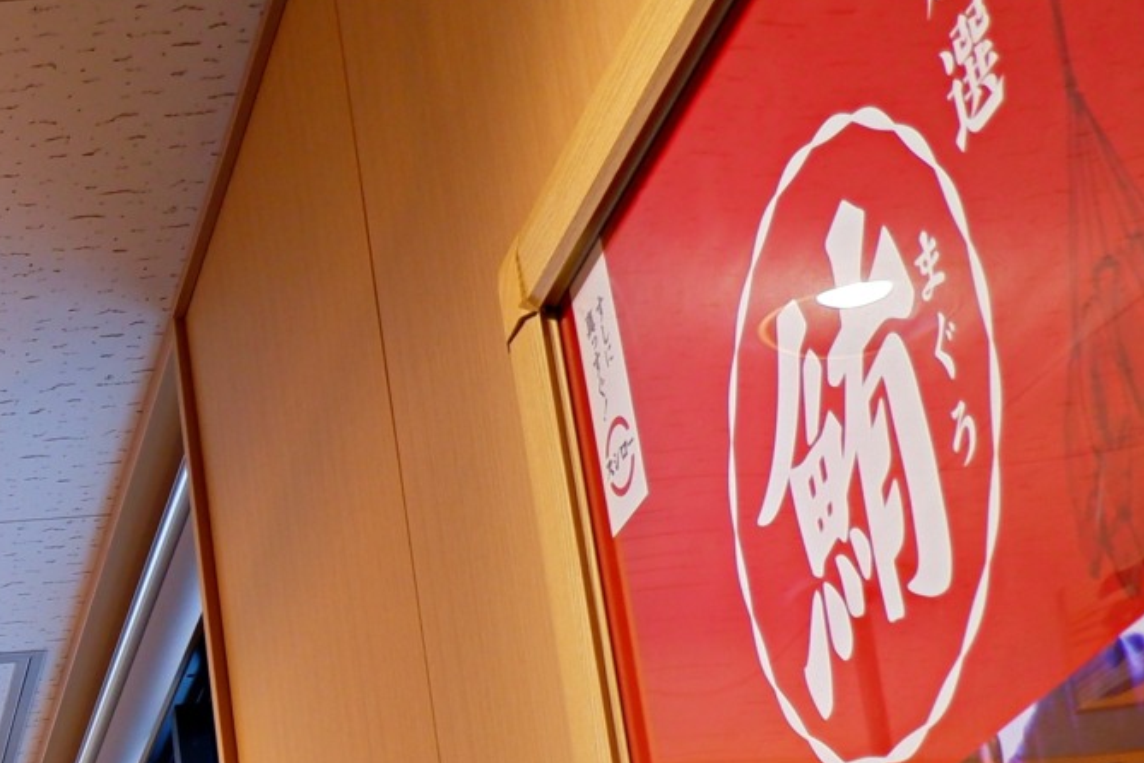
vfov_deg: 15.1
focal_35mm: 88
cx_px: -699
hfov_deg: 19.4
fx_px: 2796
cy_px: 861
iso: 200
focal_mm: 15
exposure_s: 1/85
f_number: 3.5
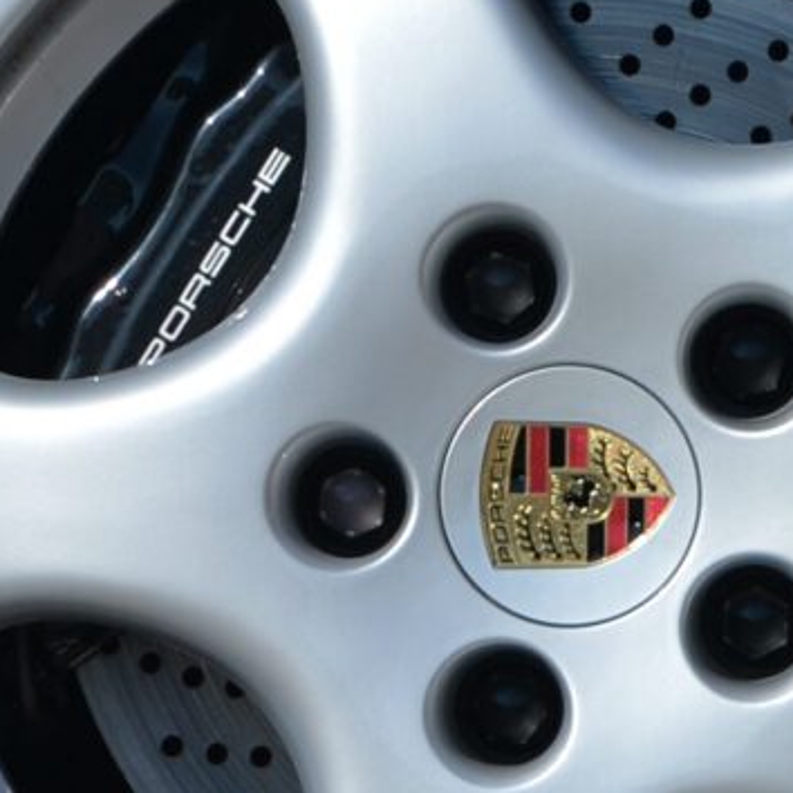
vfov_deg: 1.4
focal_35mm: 1228
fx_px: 31827
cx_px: 318
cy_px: -18
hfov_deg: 1.4
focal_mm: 200
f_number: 4.5
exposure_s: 1/1000
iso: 100
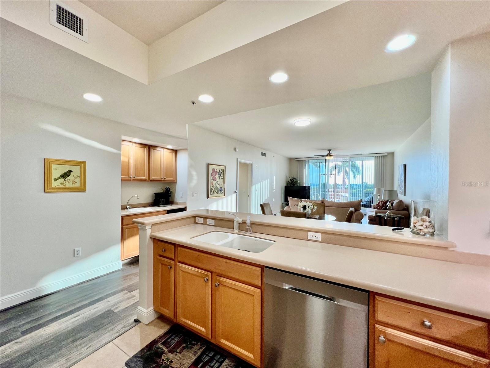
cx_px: 245
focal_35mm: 13
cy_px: 184
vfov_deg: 89.9
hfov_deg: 106.2
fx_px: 184
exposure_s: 1/120
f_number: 1.8
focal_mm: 1.57
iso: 80
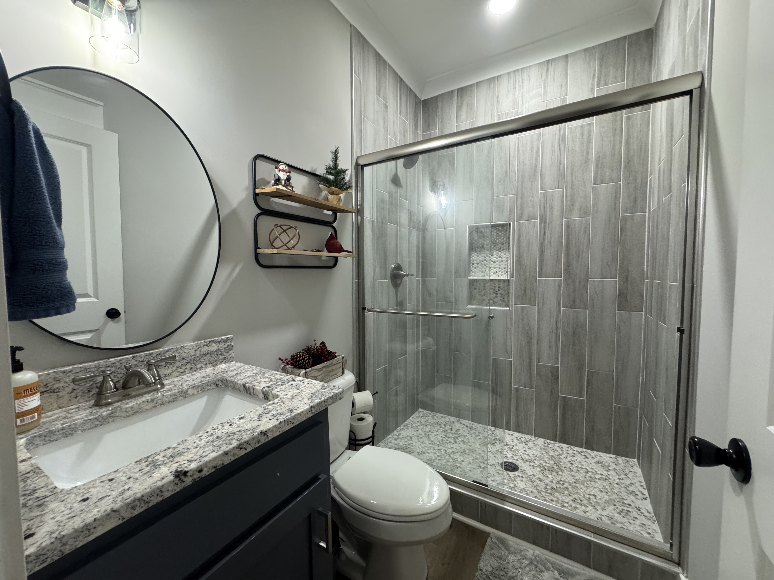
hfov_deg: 102.1
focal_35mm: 14
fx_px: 313
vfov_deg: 85.7
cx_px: 387
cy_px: 290
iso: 400
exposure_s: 1/60
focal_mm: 2.22
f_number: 2.2
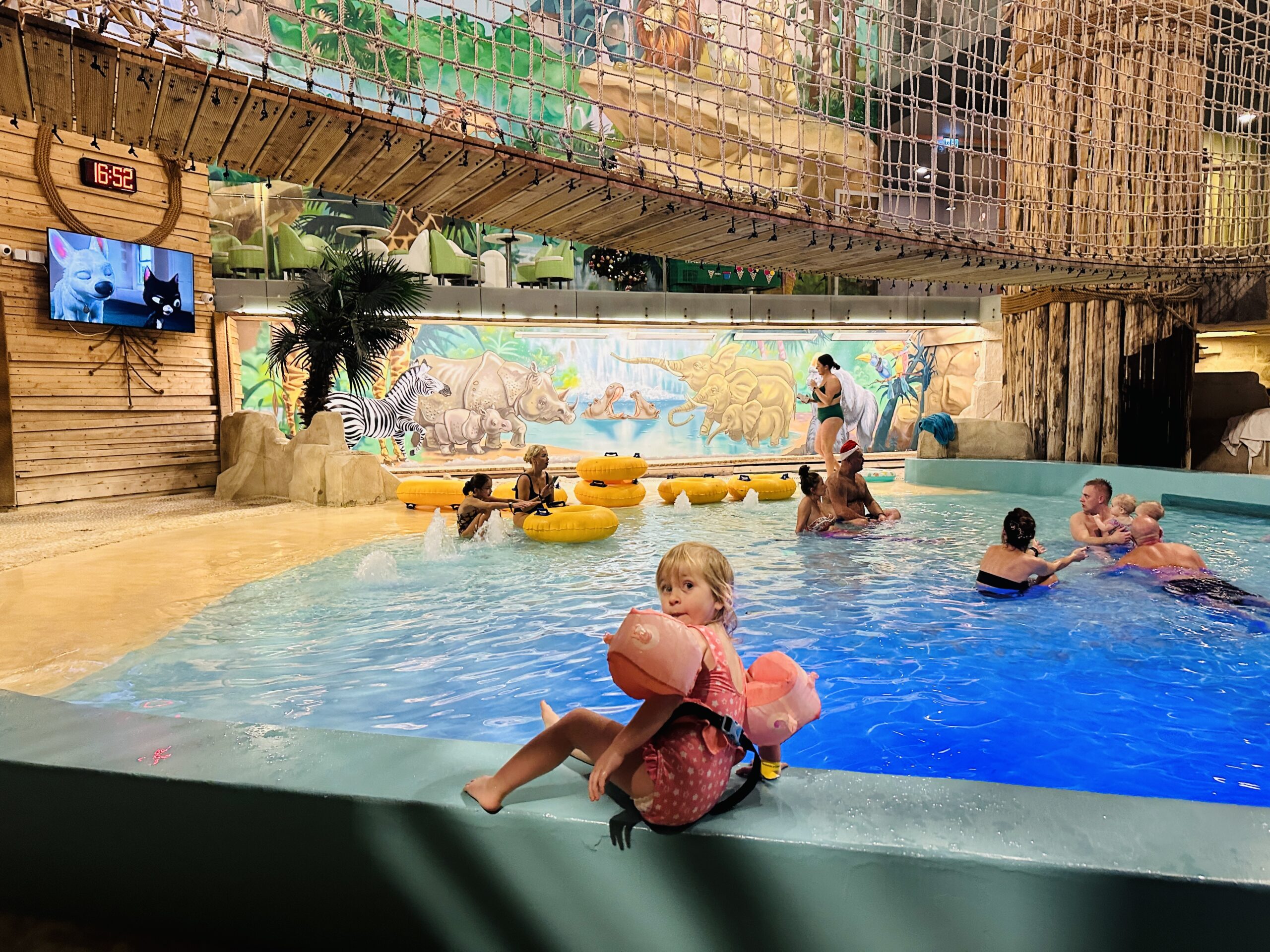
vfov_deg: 56.8
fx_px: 881
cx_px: 635
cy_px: 476
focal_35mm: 24
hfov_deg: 71.6
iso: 400
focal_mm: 6.86
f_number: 1.78
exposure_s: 1/50
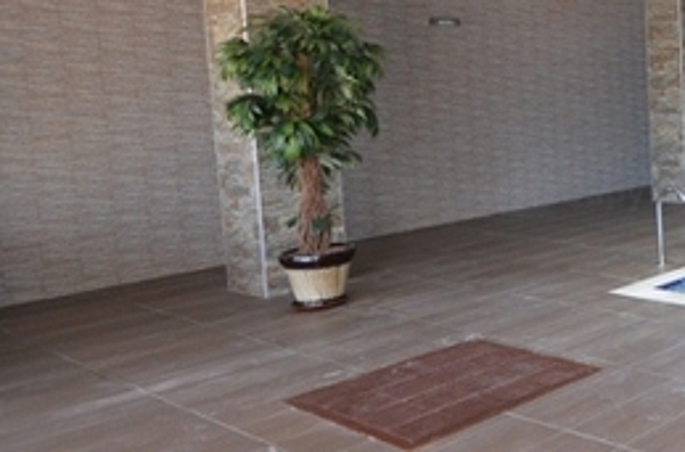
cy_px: 90
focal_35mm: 42
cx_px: 877
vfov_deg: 30.9
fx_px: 797
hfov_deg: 34.2
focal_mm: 10
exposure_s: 1/60
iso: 450
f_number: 4
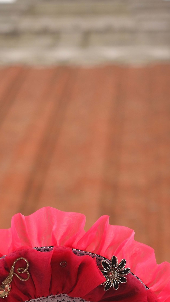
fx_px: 865
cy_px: 227
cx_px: 68
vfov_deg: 19.7
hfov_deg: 11.2
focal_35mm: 108
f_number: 1.8
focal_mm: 32
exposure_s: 1/3200
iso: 200
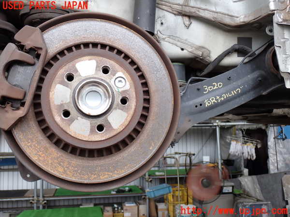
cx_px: 145
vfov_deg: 37.7
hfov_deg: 49.0
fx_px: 318
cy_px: 108
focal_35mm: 38
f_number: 3.5
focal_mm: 6.83
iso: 100
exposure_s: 1/100
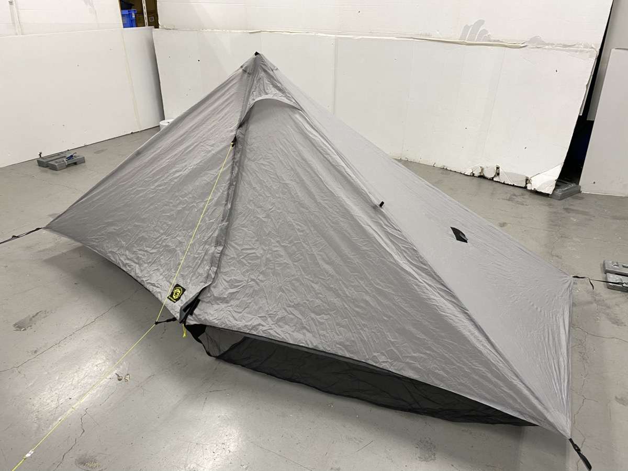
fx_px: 472
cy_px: 236
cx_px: 314
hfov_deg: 67.3
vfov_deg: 53.1
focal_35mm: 26
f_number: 1.8
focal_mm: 4.25
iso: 80
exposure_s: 1/50
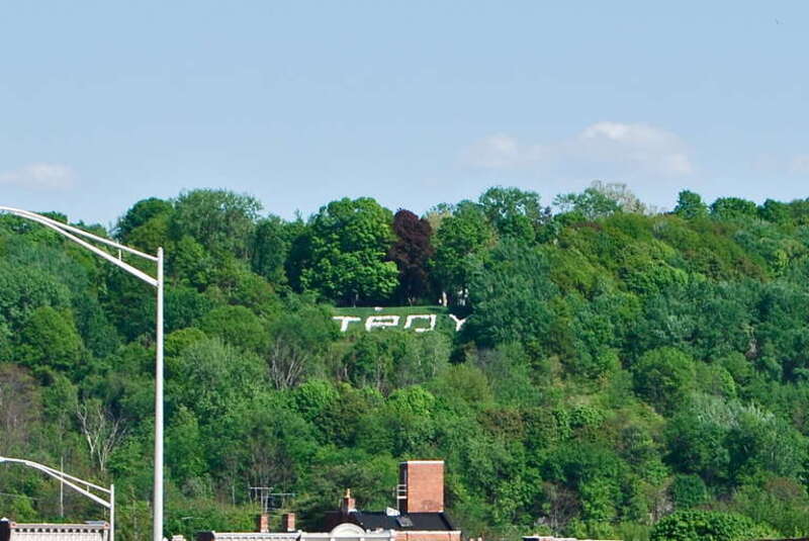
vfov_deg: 16.6
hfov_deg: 24.6
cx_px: 404
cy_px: 270
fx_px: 1856
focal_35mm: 82
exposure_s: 1/250
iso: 200
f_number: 10
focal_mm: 55
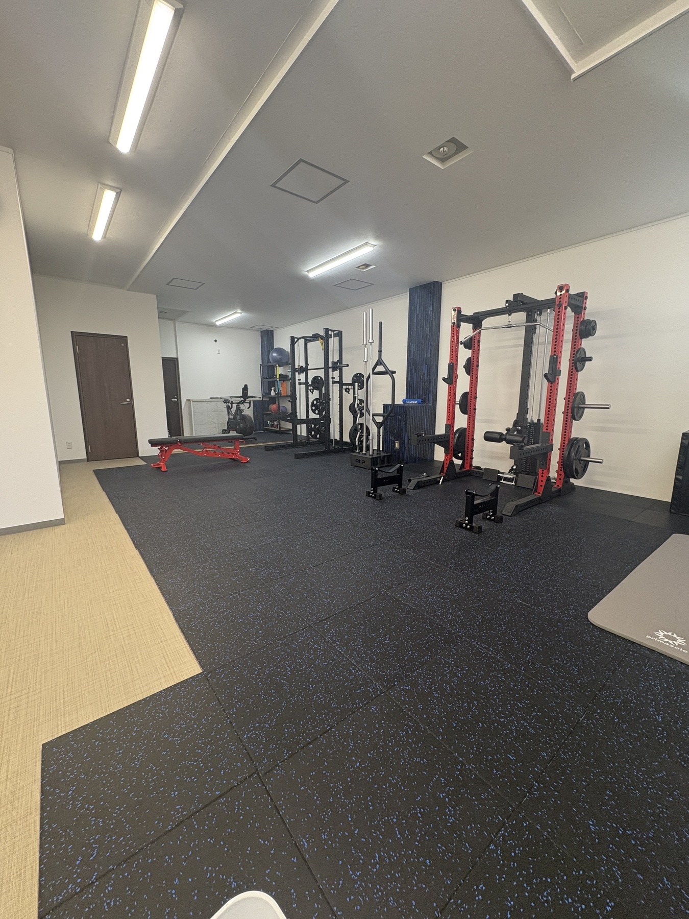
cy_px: 460
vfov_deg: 102.1
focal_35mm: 14
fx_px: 372
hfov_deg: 85.7
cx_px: 344
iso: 160
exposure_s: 1/50
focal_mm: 2.22
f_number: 2.2
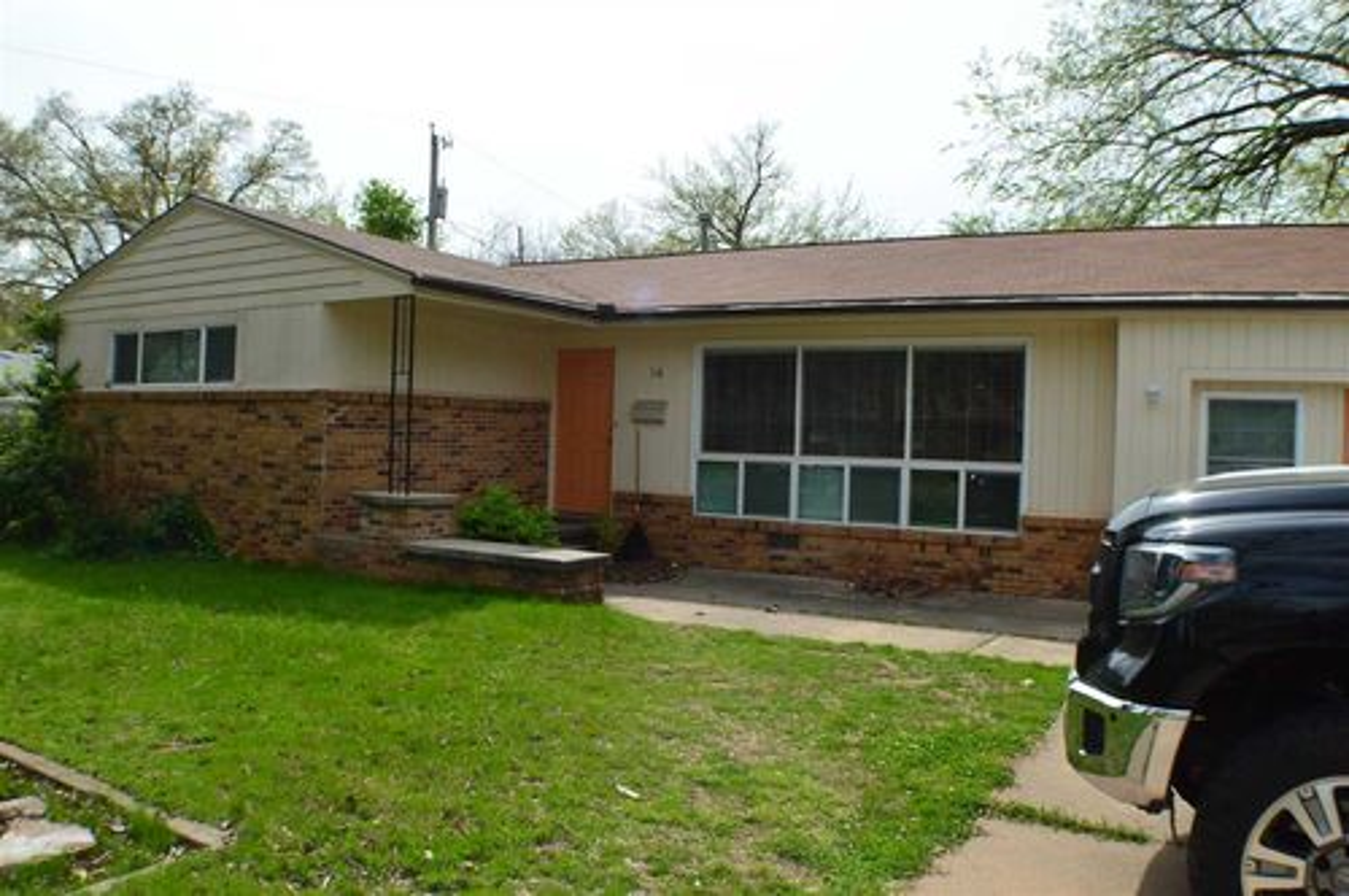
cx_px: 674
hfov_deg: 53.2
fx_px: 1347
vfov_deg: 36.8
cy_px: 448
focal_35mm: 36
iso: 400
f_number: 11
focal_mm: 24
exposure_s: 1/400
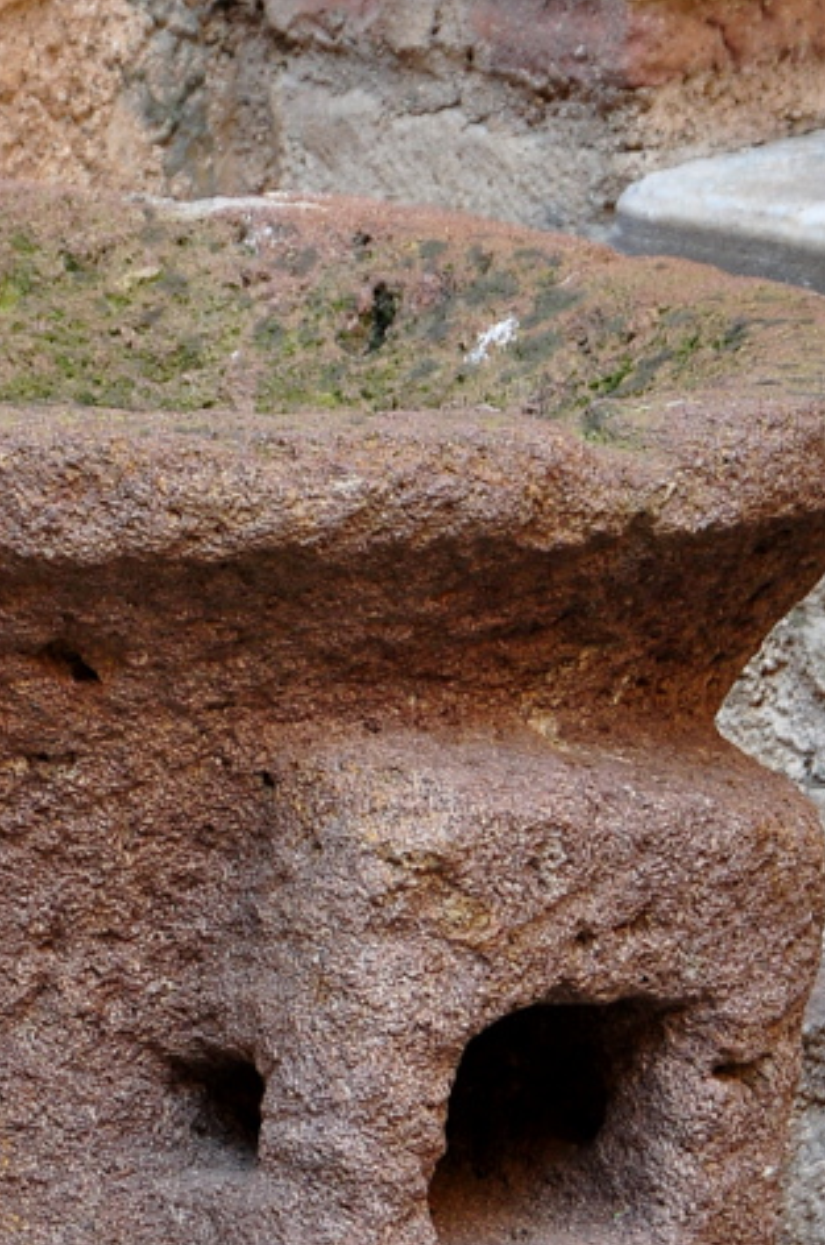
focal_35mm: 286
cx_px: 104
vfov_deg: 7.2
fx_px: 9876
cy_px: 1045
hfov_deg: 4.8
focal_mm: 75
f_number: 5.3
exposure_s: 1/50
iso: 400
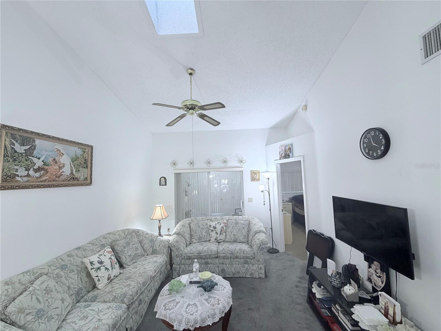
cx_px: 220
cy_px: 166
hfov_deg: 102.1
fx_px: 178
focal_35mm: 14
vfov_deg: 85.7
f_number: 2.2
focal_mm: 2.22
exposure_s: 1/60
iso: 250
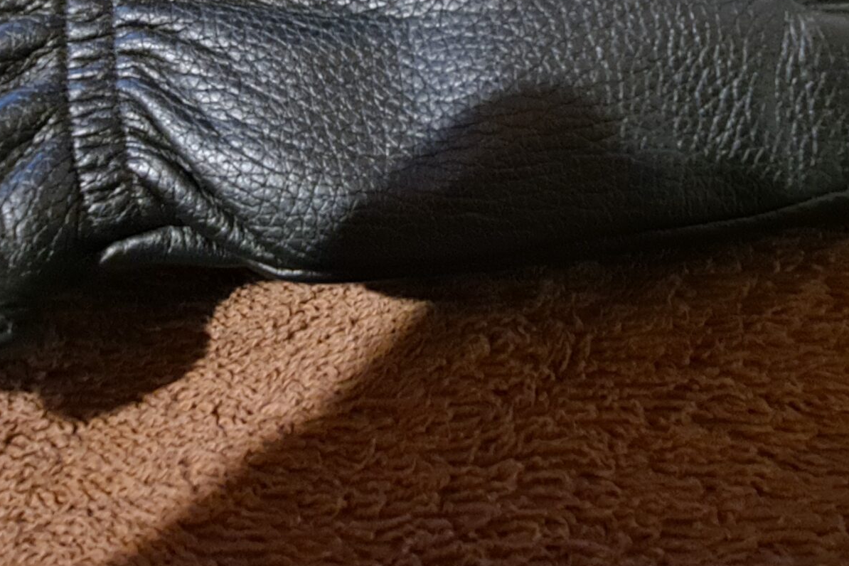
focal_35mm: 29
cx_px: 400
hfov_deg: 63.6
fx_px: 684
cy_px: 80
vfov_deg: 42.1
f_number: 2.2
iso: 800
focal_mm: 1.74
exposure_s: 1/10
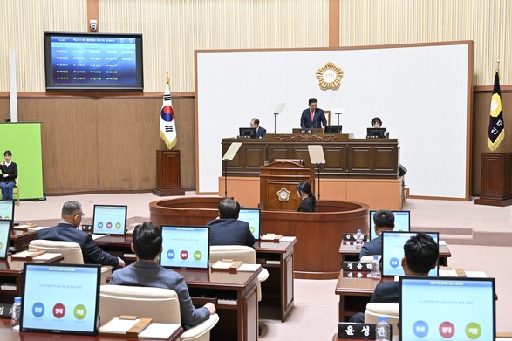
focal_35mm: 45
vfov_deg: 29.8
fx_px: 640
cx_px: 252
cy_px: 173
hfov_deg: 43.6
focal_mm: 44
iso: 5000
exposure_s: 1/250
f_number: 6.3
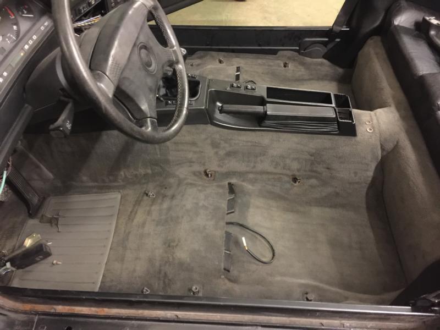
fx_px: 369
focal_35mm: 29
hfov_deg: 61.7
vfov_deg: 48.2
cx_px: 220
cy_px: 165
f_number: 2.2
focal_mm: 4.15
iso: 160
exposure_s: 1/4
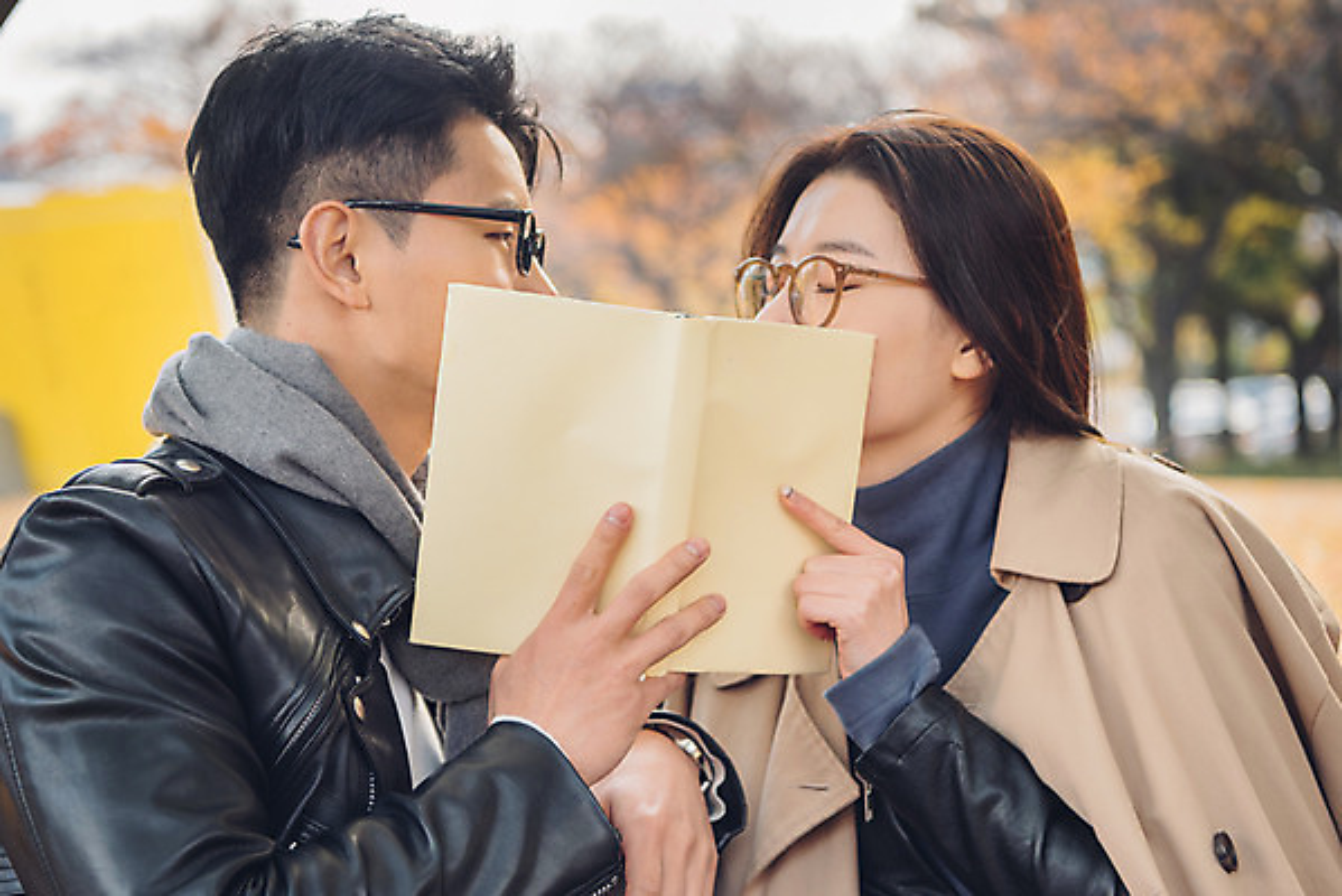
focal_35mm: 60
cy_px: 448
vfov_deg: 22.6
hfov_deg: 33.4
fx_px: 2238
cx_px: 671
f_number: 3.5
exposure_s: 1/60
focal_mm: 60
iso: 250
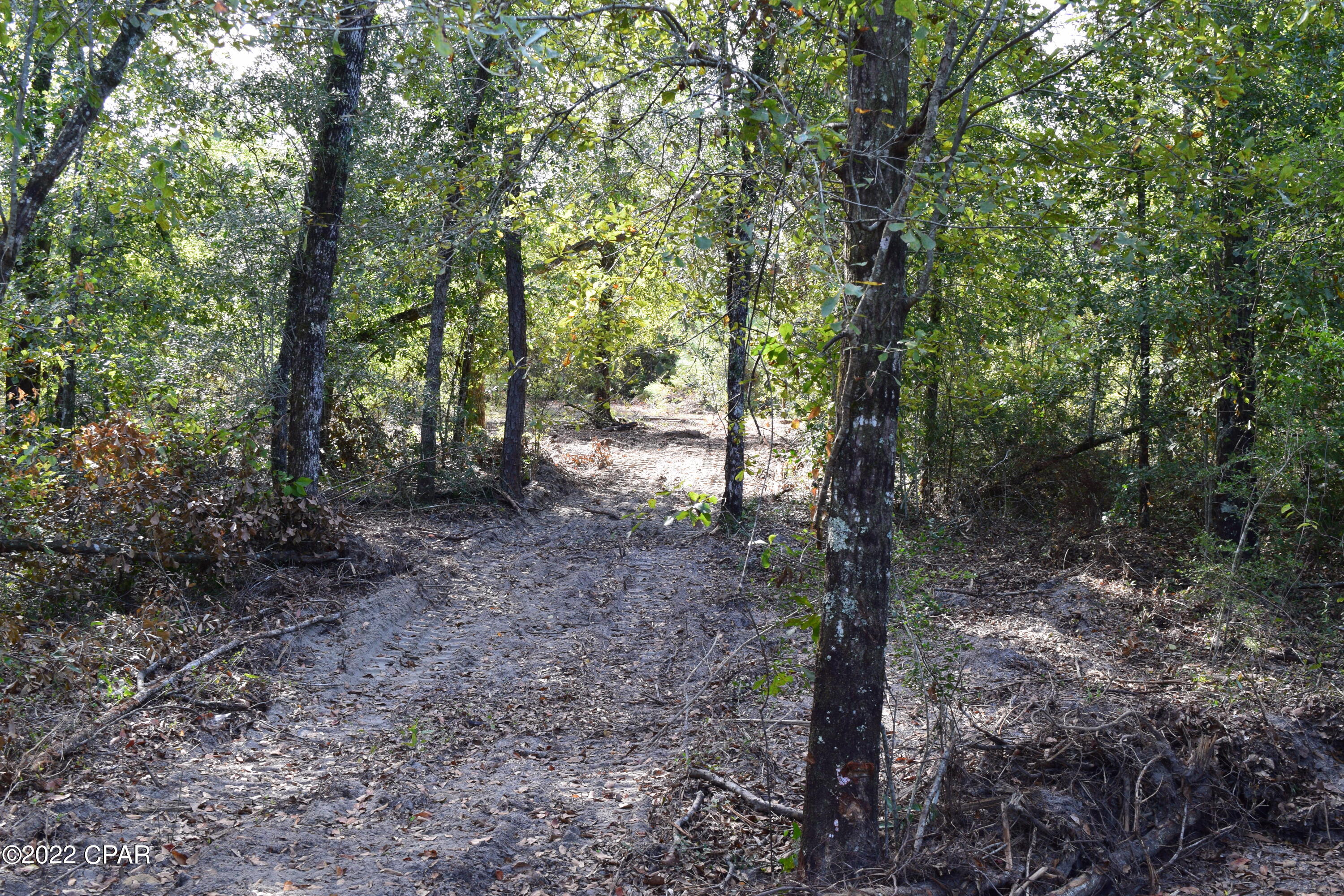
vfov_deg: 36.9
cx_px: 672
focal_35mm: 36
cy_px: 448
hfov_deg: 53.1
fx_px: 1344
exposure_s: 1/80
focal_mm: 24
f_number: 8
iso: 400
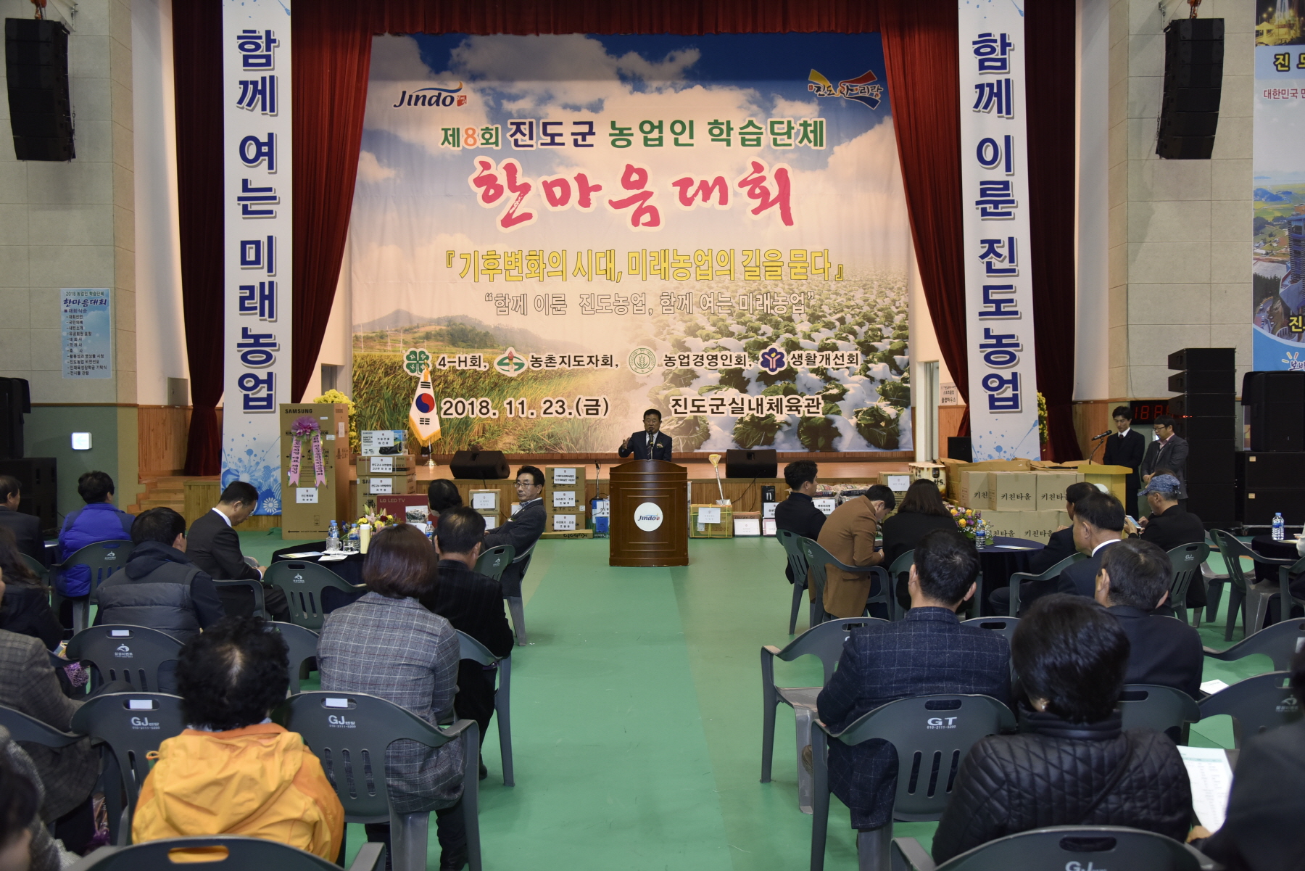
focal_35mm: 30
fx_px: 1088
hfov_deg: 61.9
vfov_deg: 43.6
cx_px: 652
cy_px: 436
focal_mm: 30
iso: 1000
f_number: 4
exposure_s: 1/125
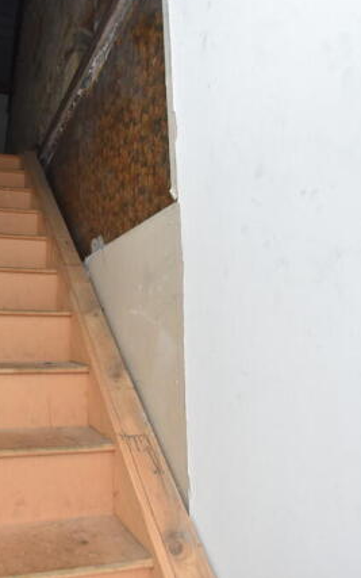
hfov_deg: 44.3
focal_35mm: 26
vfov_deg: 70.9
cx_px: 45
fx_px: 406
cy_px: 286
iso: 800
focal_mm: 11
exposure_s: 1/100
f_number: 5
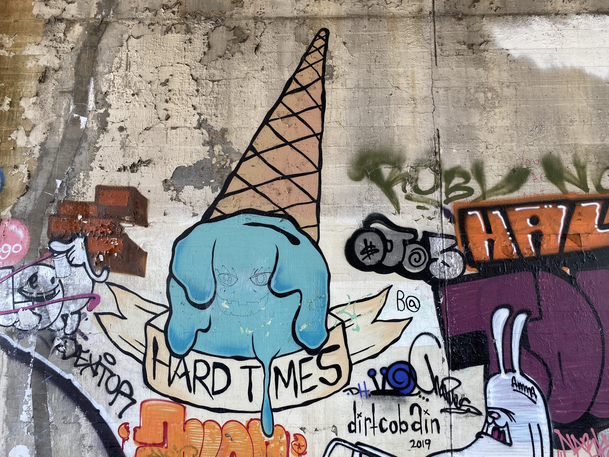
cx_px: 304
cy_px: 228
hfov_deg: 67.3
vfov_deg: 53.1
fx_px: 457
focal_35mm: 26
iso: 40
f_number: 1.8
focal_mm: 4.25
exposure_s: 1/120
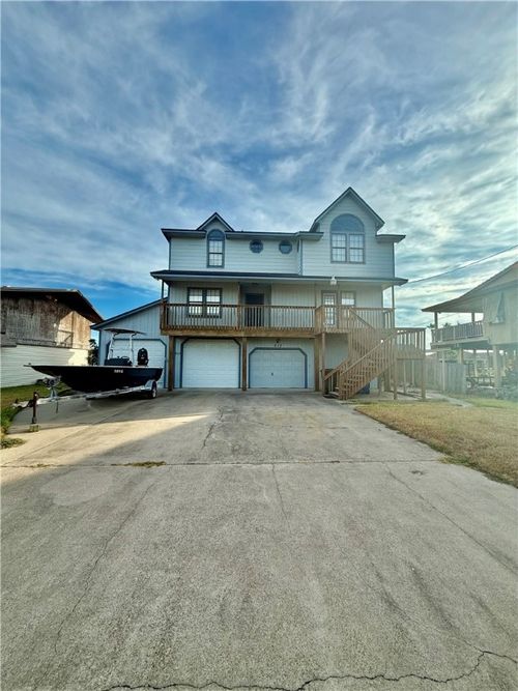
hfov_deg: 85.7
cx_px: 259
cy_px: 346
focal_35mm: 14
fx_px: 279
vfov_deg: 102.1
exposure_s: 1/1211
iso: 64
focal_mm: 2.22
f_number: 2.2
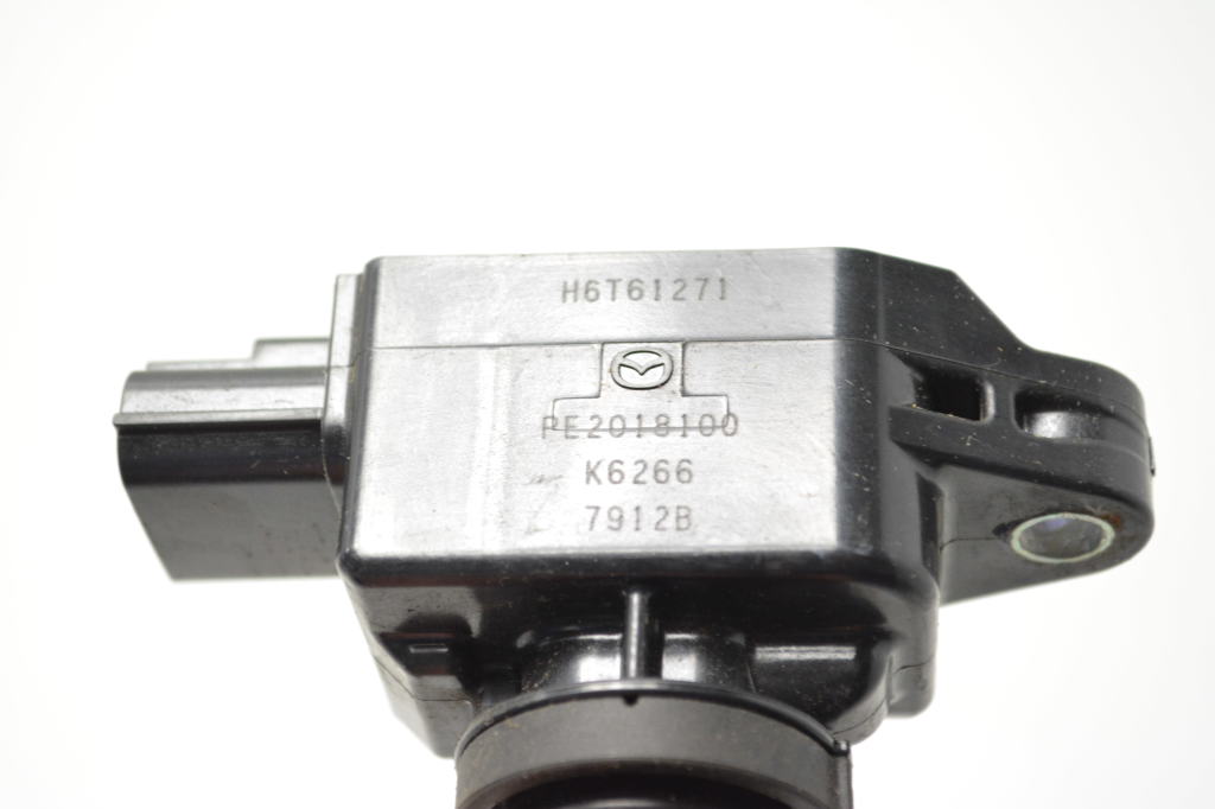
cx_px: 608
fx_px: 2783
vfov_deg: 16.5
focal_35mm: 82
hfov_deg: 24.6
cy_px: 404
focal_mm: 55
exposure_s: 1/200
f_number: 5.6
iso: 2000
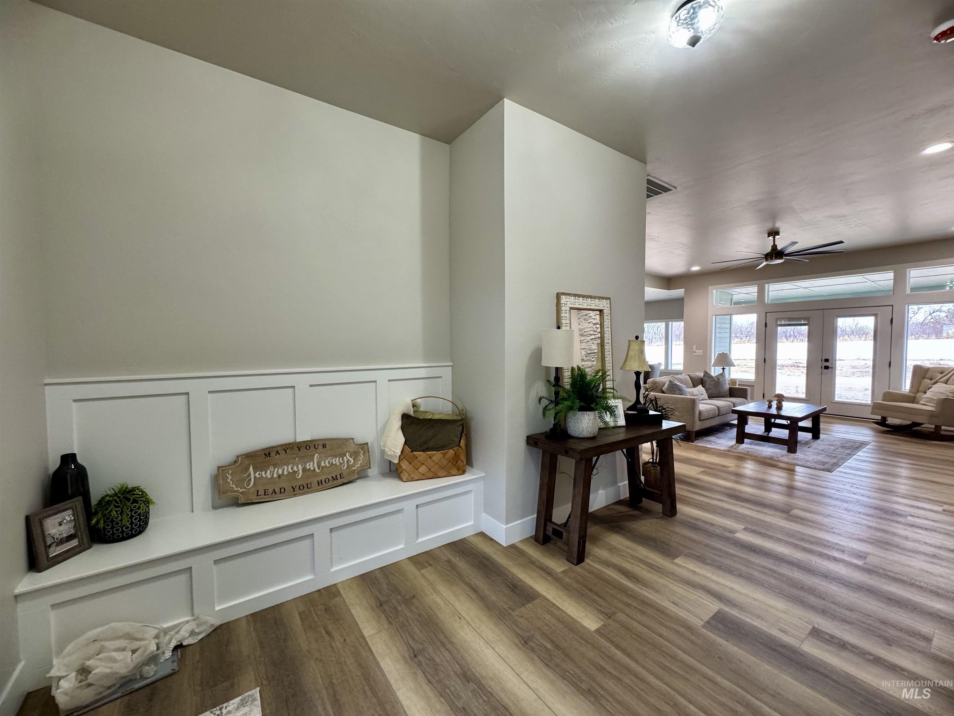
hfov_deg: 102.1
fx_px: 386
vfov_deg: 85.7
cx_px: 477
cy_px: 358
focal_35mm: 14
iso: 250
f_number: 2.2
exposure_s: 1/60
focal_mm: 2.22
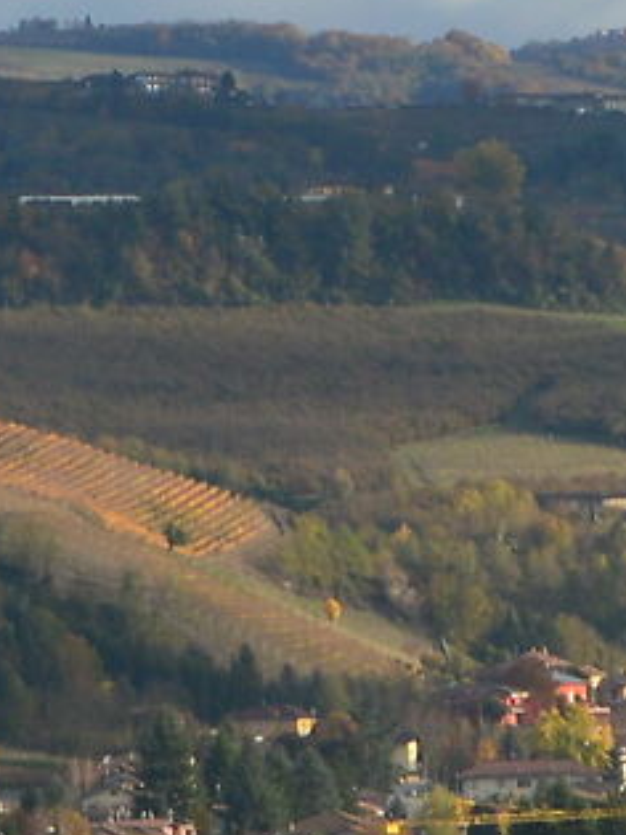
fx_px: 12716
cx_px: -77
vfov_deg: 3.8
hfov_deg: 2.8
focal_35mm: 527
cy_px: 379
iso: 100
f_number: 8
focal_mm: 48
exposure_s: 1/125
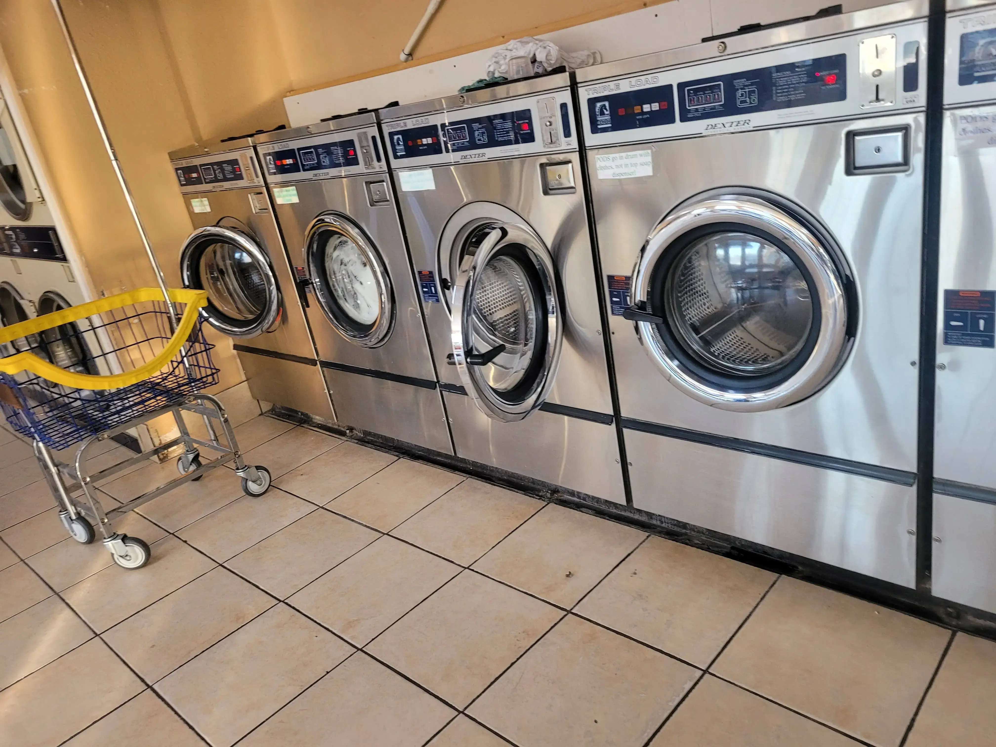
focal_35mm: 26
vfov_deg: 53.1
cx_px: 498
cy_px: 374
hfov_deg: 67.3
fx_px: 748
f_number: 1.8
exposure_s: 1/59
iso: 160
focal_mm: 5.4
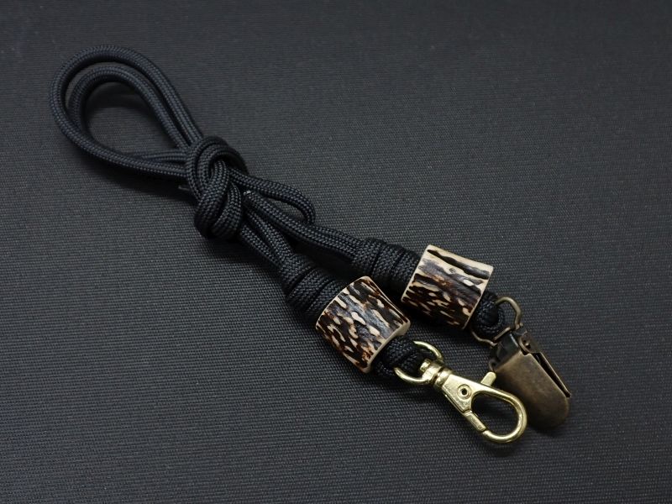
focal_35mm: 36
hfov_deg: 51.4
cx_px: 336
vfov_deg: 39.7
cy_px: 252
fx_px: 699
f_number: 2.5
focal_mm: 6.37
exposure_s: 1/40
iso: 200
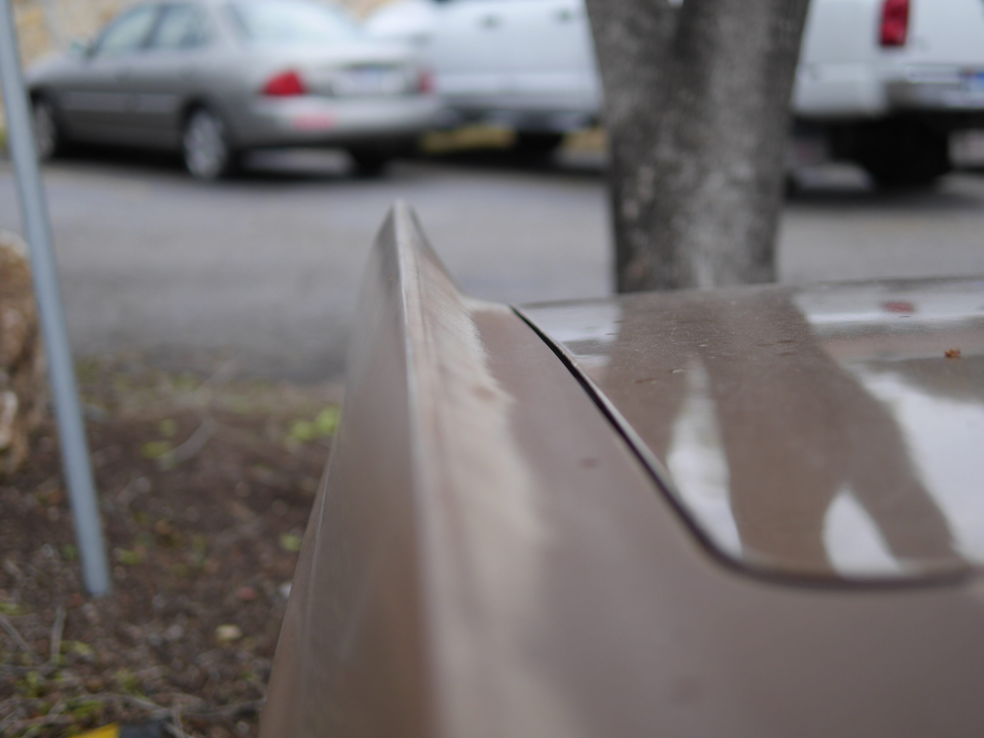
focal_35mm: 50
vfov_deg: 29.1
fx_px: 1421
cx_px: 492
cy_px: 369
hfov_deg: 38.2
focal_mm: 25
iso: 200
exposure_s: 1/1600
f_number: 1.4
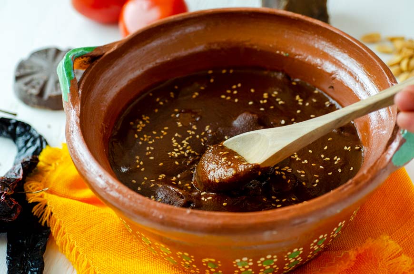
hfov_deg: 22.7
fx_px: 1033
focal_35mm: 90
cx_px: 207
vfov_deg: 15.1
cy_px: 137
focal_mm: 60
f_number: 4.5
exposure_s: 1/50
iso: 640
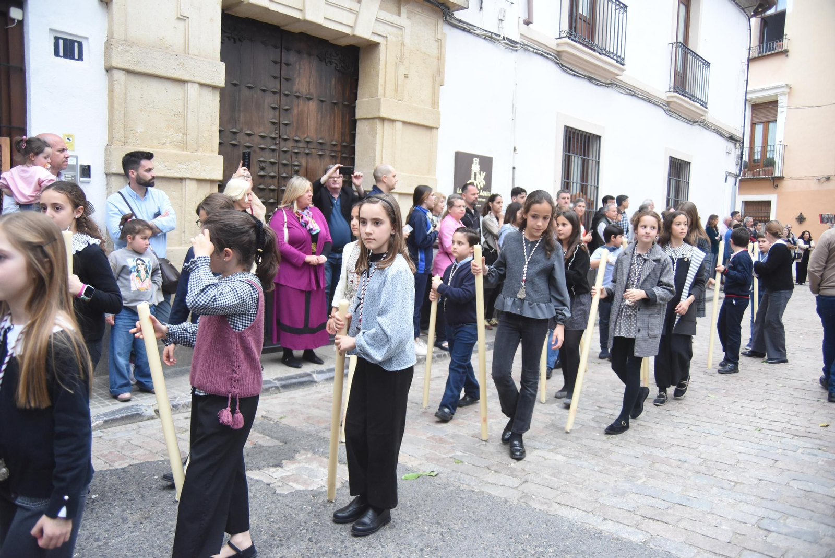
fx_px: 673
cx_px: 418
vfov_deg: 45.0
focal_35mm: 29
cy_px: 279
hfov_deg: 63.6
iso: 2800
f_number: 6.3
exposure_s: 1/320
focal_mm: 29
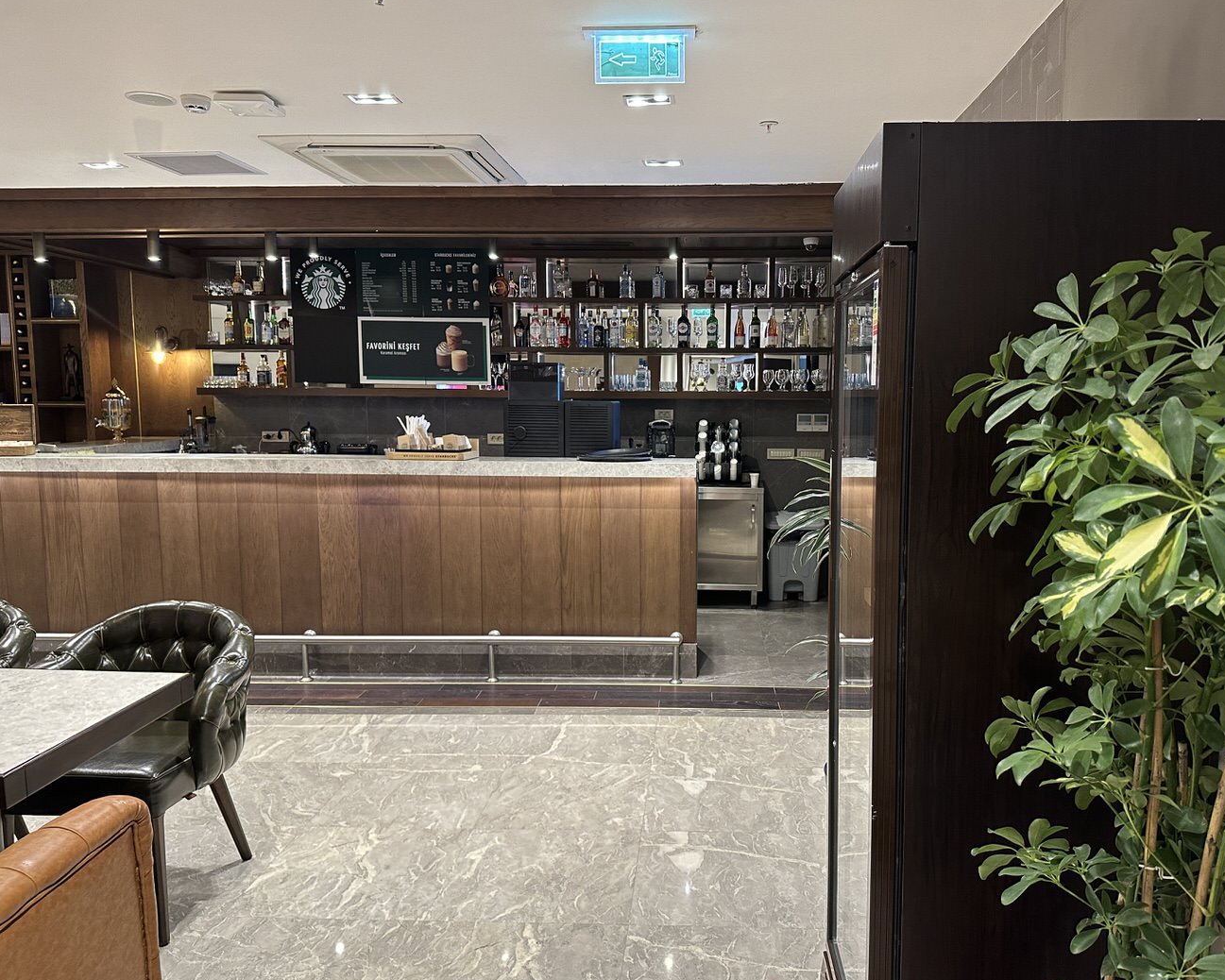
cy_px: 499
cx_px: 679
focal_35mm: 26
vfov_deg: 54.9
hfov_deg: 65.8
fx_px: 943
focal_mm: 6.86
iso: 320
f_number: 1.78
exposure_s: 1/50
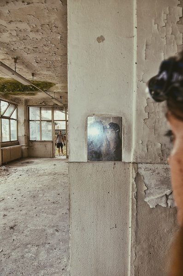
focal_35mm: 18
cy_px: 138
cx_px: 92
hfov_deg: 67.1
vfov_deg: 90.1
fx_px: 138
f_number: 5.6
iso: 800
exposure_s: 1/45
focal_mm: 12
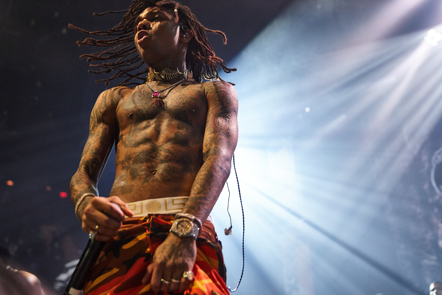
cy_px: 148
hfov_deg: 48.5
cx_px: 221
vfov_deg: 33.4
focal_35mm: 40
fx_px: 491
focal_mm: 40
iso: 3200
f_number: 2.8
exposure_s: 1/500
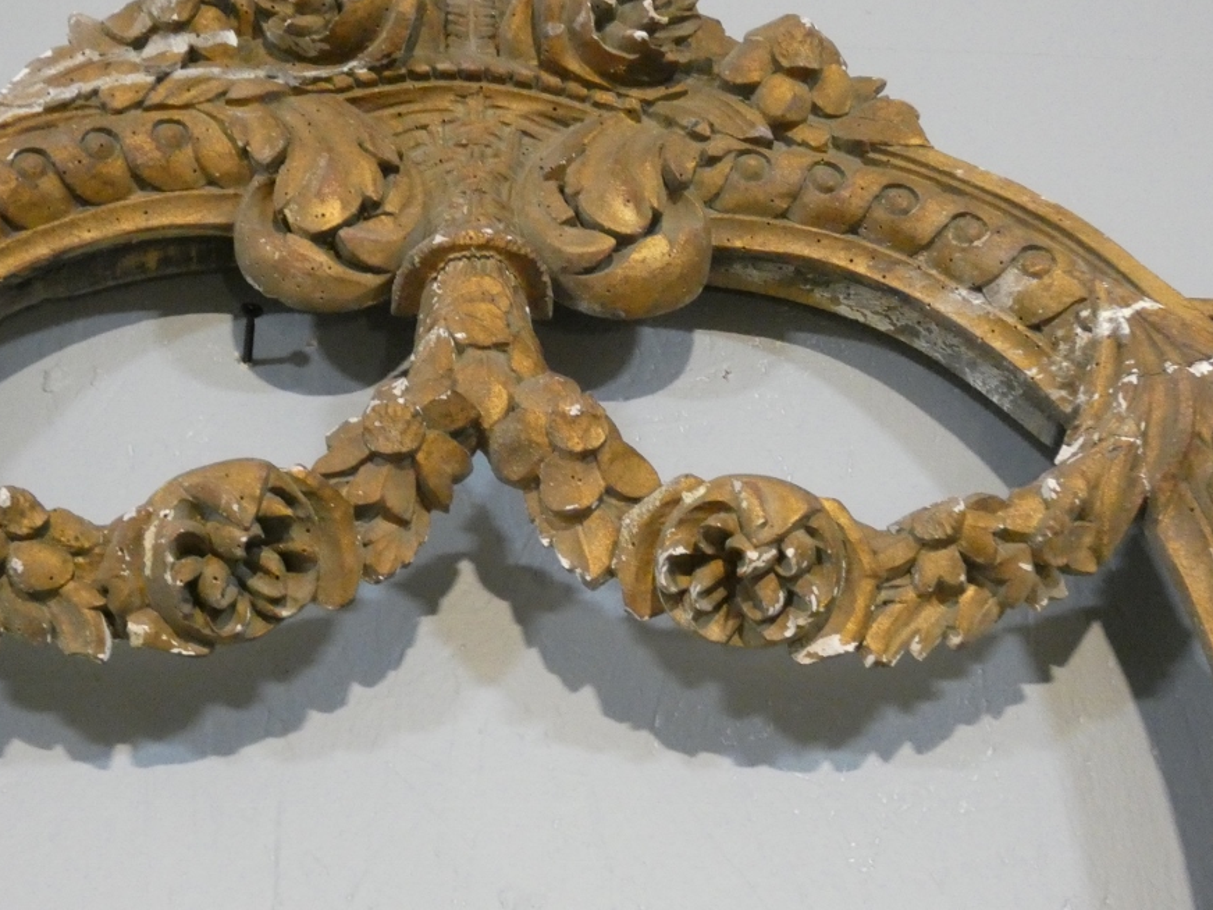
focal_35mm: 54
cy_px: 420
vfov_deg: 27.0
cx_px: 552
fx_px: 1892
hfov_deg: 35.5
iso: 1600
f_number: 3.8
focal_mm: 8.2
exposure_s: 1/125
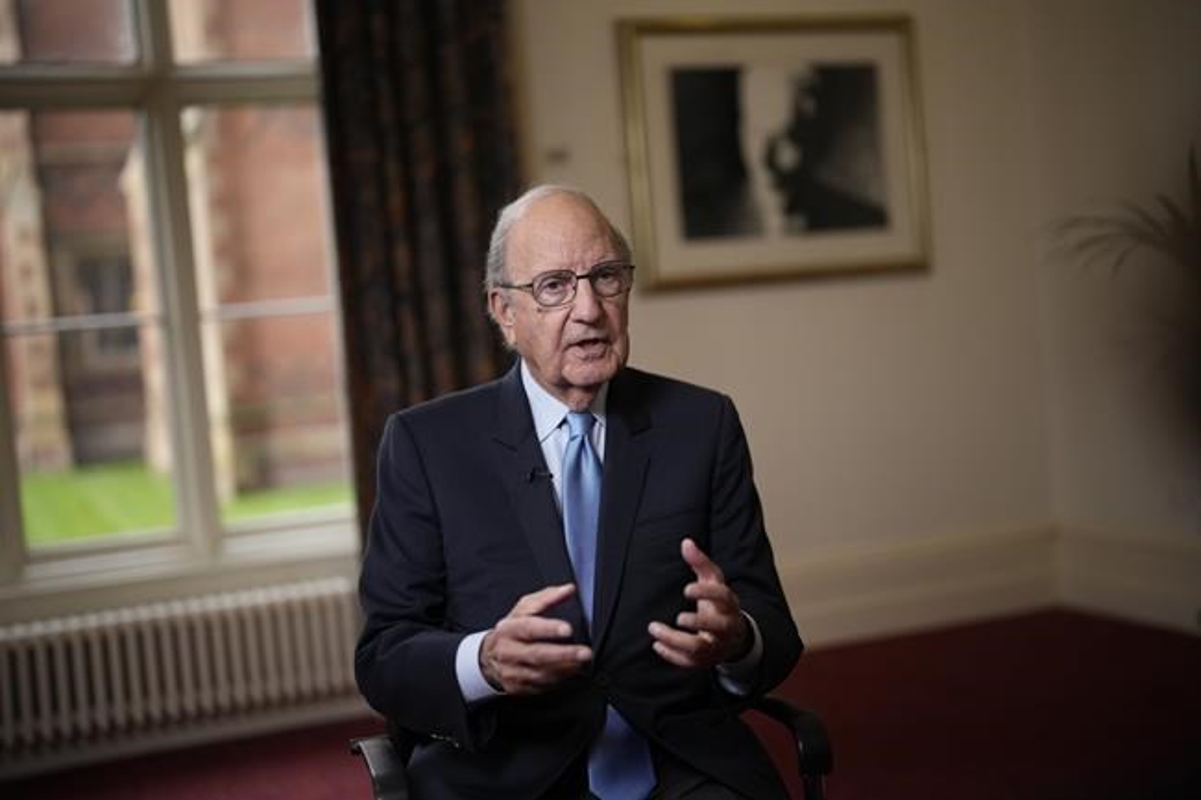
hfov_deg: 39.6
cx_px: 600
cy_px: 400
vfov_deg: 27.0
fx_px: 1668
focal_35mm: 50
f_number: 1.2
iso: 1600
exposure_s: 1/5000
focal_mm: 50
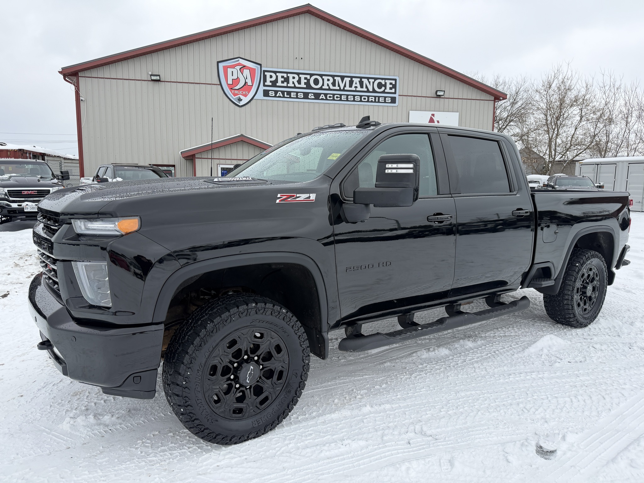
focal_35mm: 24
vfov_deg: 56.8
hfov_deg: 71.6
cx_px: 322
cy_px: 242
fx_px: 446
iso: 100
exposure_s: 1/1437
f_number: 1.78
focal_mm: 6.76
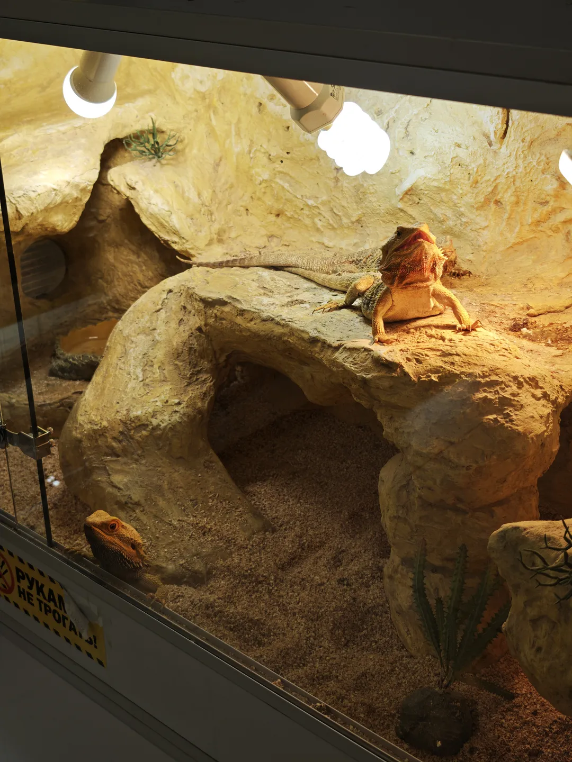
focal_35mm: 46
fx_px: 1013
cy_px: 381
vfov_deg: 41.2
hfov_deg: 31.5
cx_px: 286
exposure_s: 1/100
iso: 50
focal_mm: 6.55
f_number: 1.62
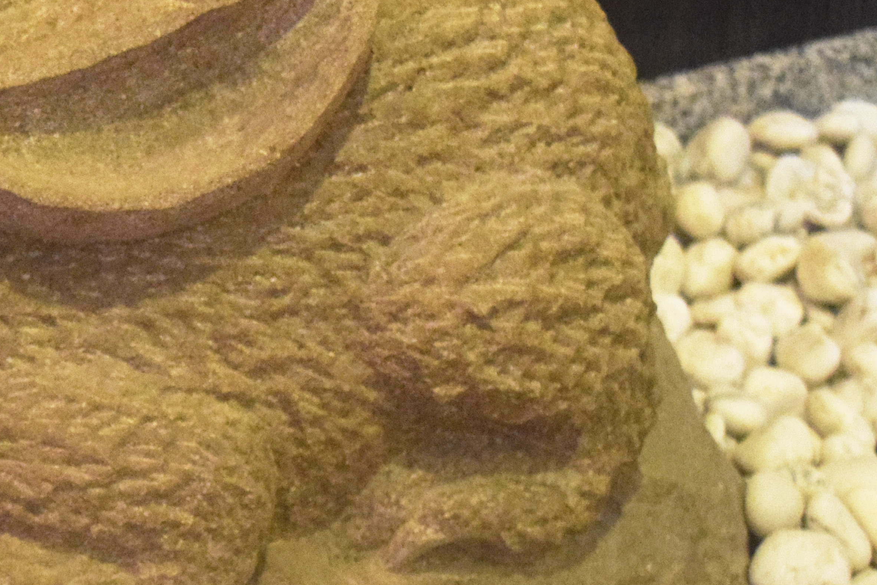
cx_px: 53
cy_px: 278
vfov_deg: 13.8
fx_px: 2412
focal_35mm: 99
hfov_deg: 20.1
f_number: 4
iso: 3600
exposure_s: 1/60
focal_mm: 26
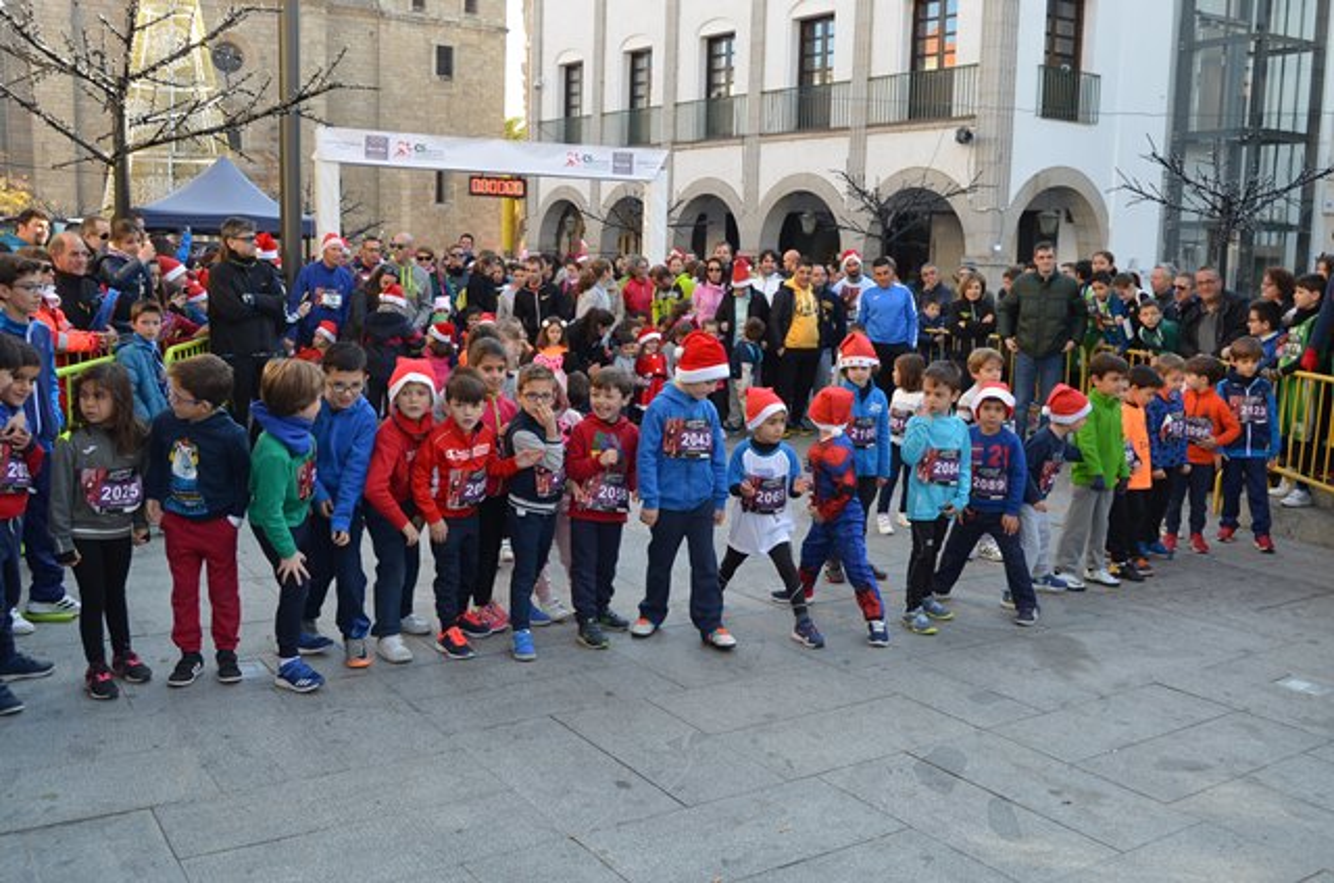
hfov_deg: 57.3
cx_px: 667
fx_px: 1220
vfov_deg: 39.8
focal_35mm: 33
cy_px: 442
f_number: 5.6
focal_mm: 22
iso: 200
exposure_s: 1/125
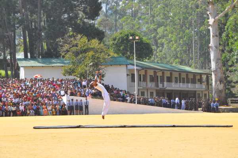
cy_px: 79
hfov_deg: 13.1
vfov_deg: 8.7
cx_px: 119
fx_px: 1040
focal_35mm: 158
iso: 200
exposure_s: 1/125
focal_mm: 105
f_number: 13
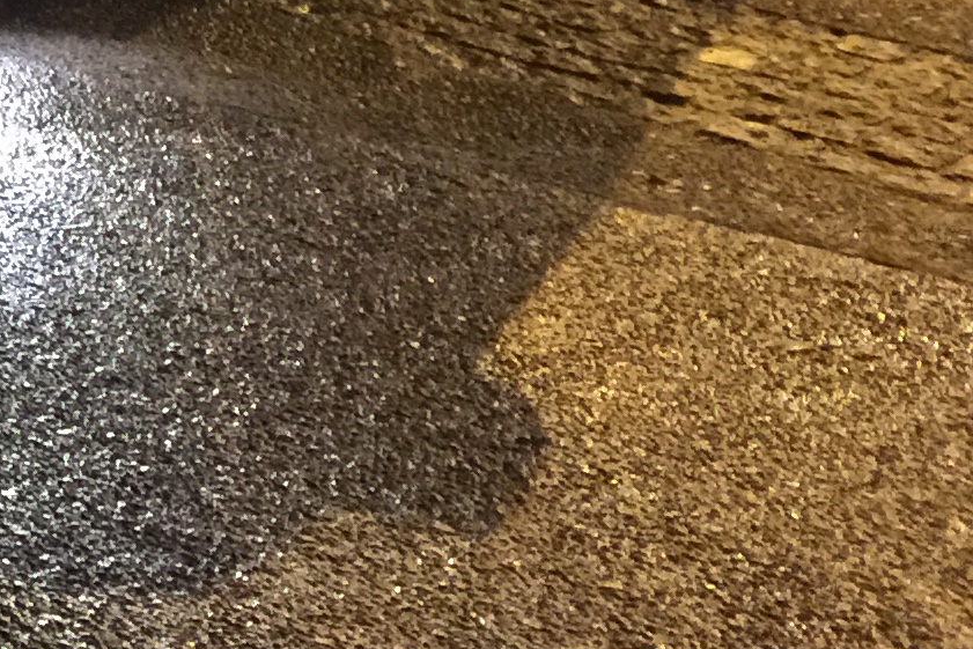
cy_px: -757
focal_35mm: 117
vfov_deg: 10.5
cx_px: -804
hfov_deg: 15.1
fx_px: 3163
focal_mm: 4.15
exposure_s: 1/4
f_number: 2.2
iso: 100
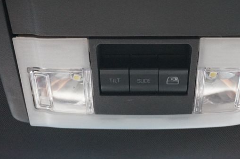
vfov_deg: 24.7
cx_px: 136
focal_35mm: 55
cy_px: 69
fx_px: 364
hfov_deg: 36.4
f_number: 5
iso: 3200
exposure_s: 1/60
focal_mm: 29
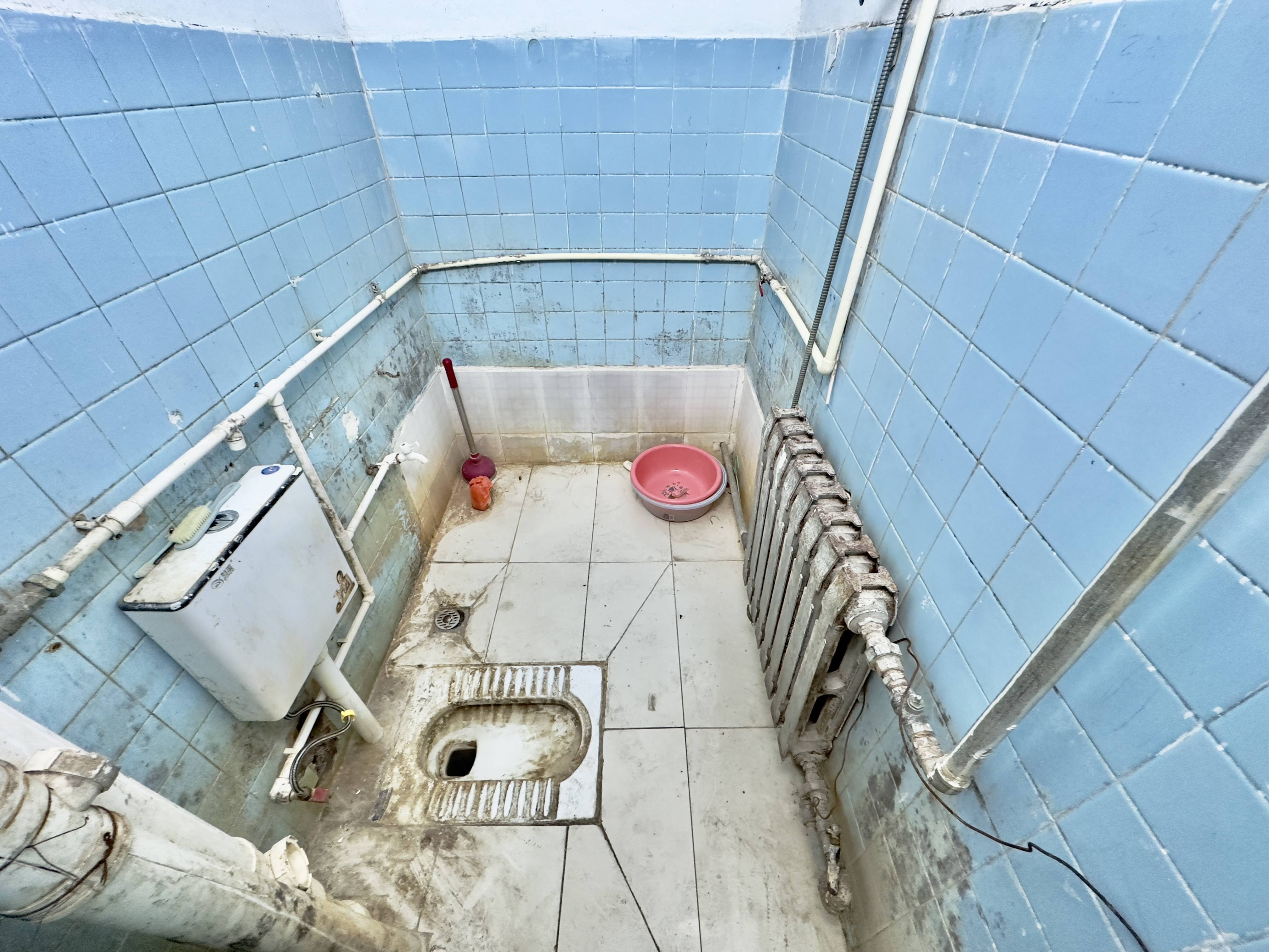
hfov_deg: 102.1
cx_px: 634
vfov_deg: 85.7
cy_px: 476
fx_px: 513
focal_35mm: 14
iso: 320
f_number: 2.2
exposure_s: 1/67
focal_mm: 2.22
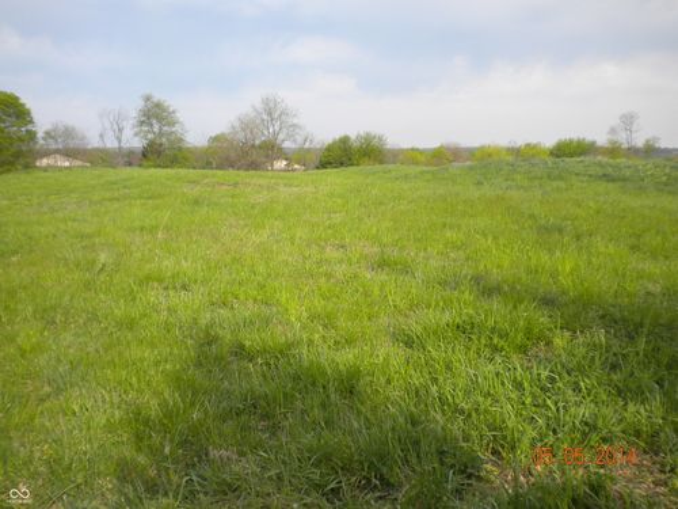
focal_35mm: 35
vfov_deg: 40.7
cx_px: 339
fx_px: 686
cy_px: 254
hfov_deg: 52.6
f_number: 4.6
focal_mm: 6.3
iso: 80
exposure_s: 1/287
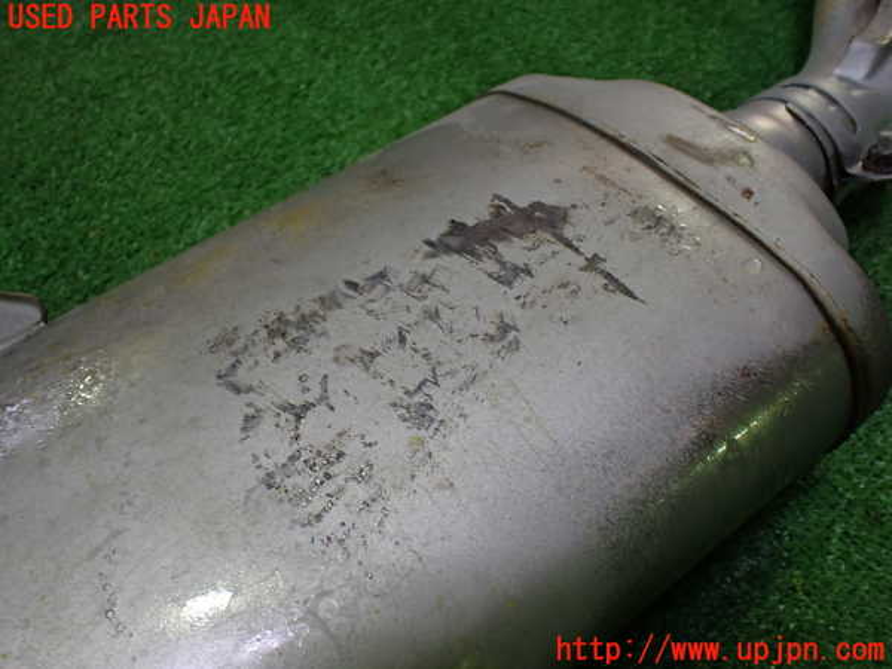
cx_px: 446
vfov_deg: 46.8
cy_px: 334
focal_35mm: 30
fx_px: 773
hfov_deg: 60.0
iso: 320
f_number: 2.3
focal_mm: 5.4
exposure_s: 1/125
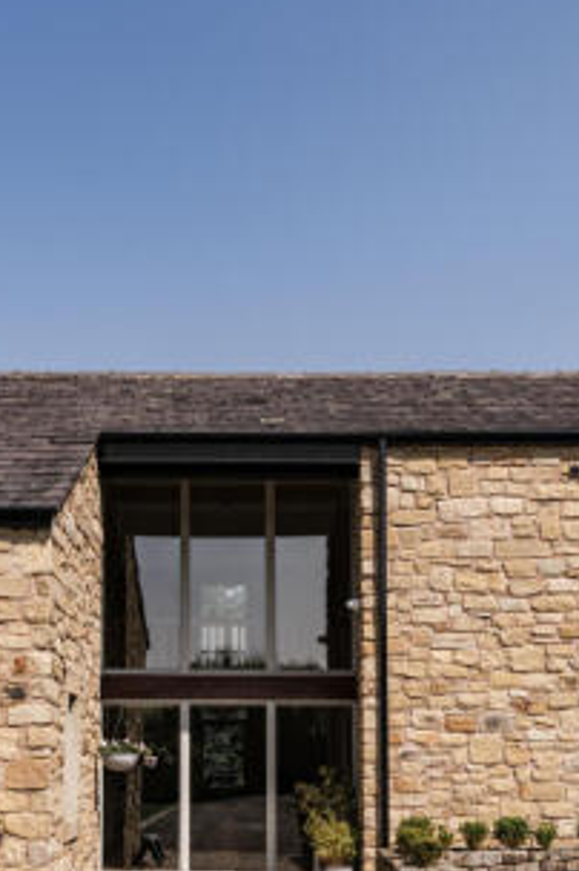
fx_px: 1112
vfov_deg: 42.3
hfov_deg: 29.0
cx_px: 196
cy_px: 566
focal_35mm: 46
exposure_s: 1/500
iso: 125
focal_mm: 32
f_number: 8
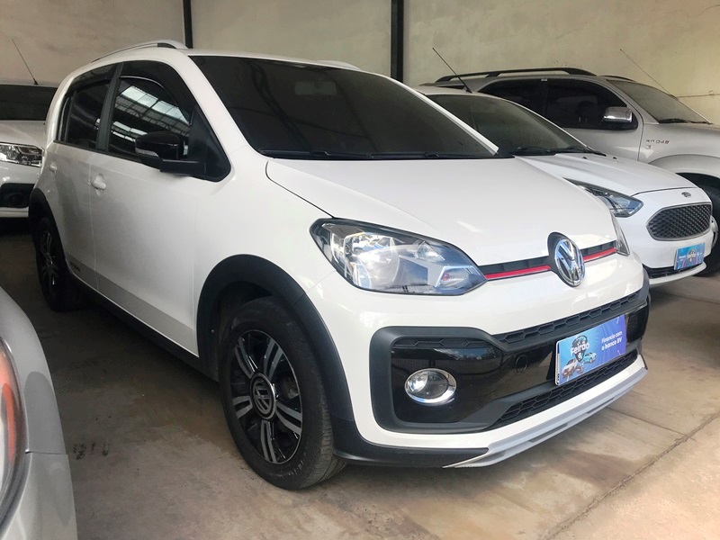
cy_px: 270
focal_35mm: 28
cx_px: 360
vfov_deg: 49.7
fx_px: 582
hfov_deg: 63.4
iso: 20
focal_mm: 3.99
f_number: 1.8
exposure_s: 1/748
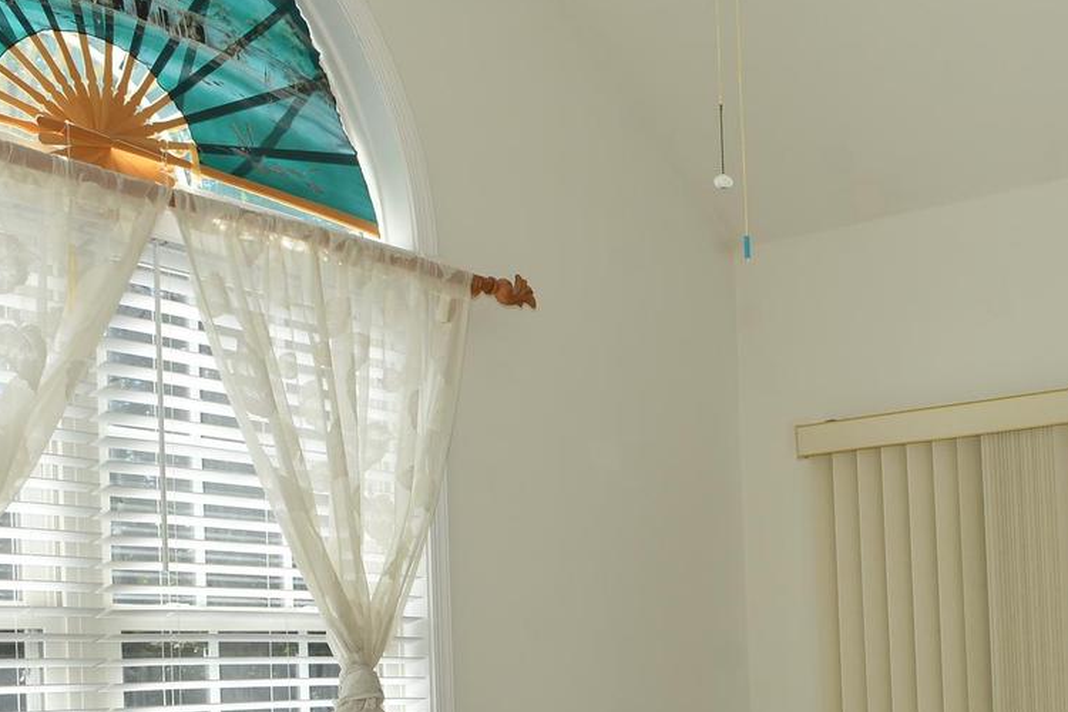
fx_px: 1452
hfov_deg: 39.0
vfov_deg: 26.5
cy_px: 652
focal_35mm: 49
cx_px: 839
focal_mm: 17
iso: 200
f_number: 7.1
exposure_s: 1/200
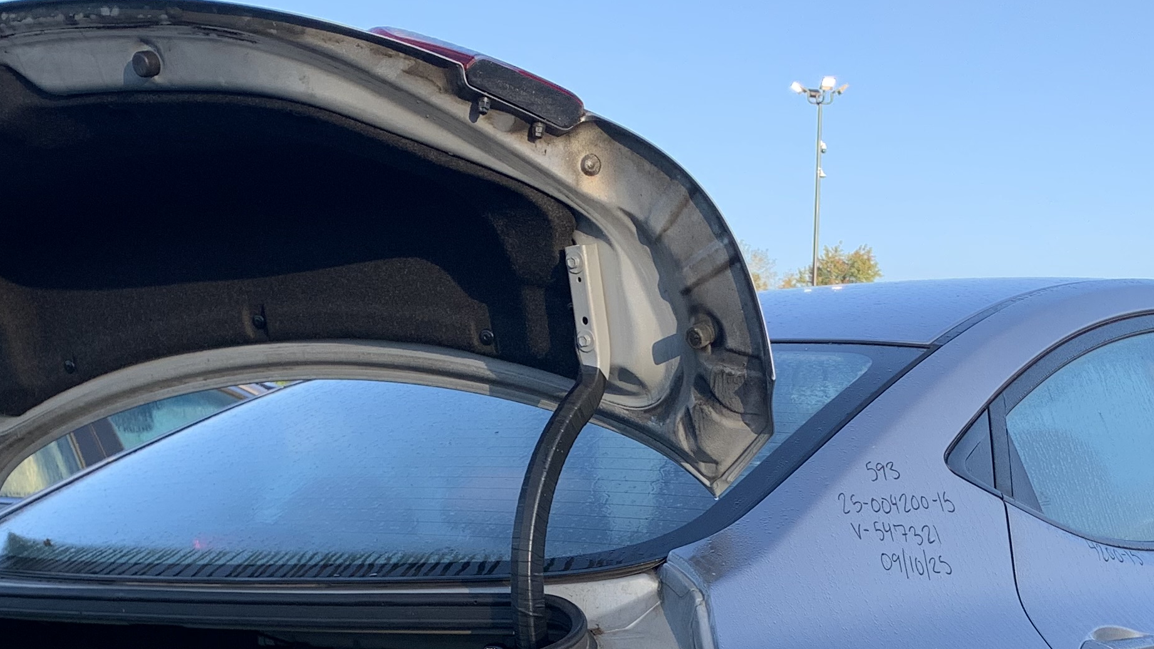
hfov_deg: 33.8
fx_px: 1897
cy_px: 711
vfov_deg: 18.7
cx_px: 678
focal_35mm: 62
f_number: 1.8
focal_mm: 4.25
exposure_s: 1/502
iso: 25
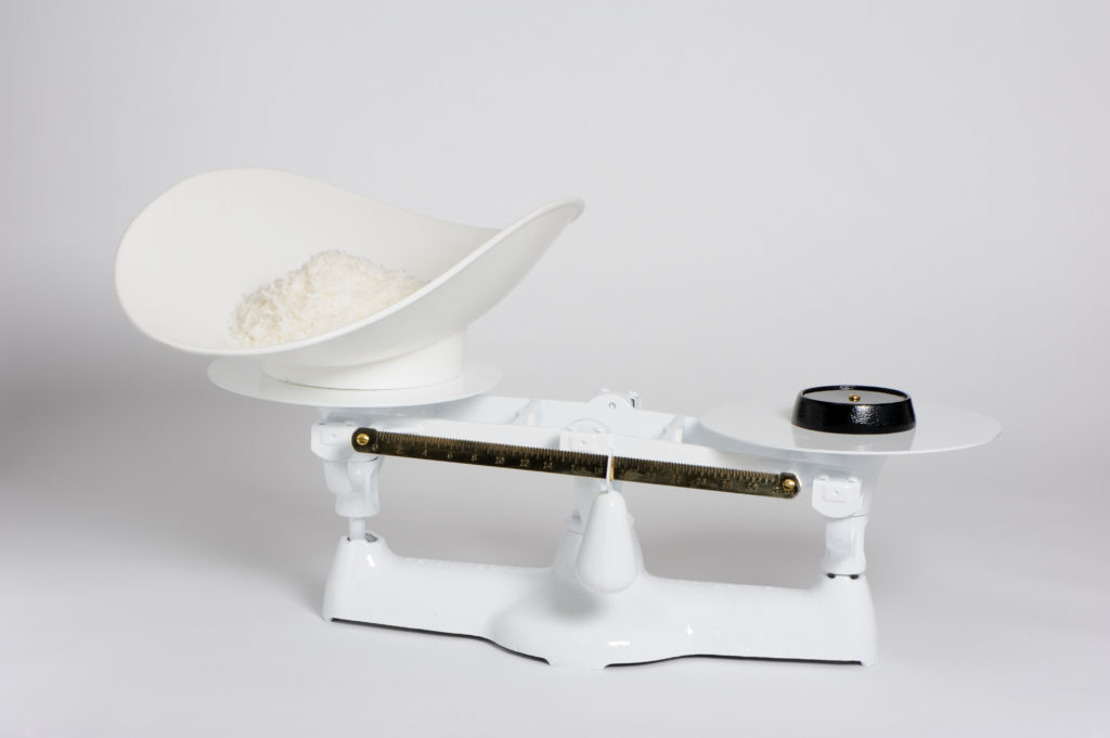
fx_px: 3235
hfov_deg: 19.5
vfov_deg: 13.0
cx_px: 555
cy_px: 369
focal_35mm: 105
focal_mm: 105
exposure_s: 1/125
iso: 200
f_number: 29
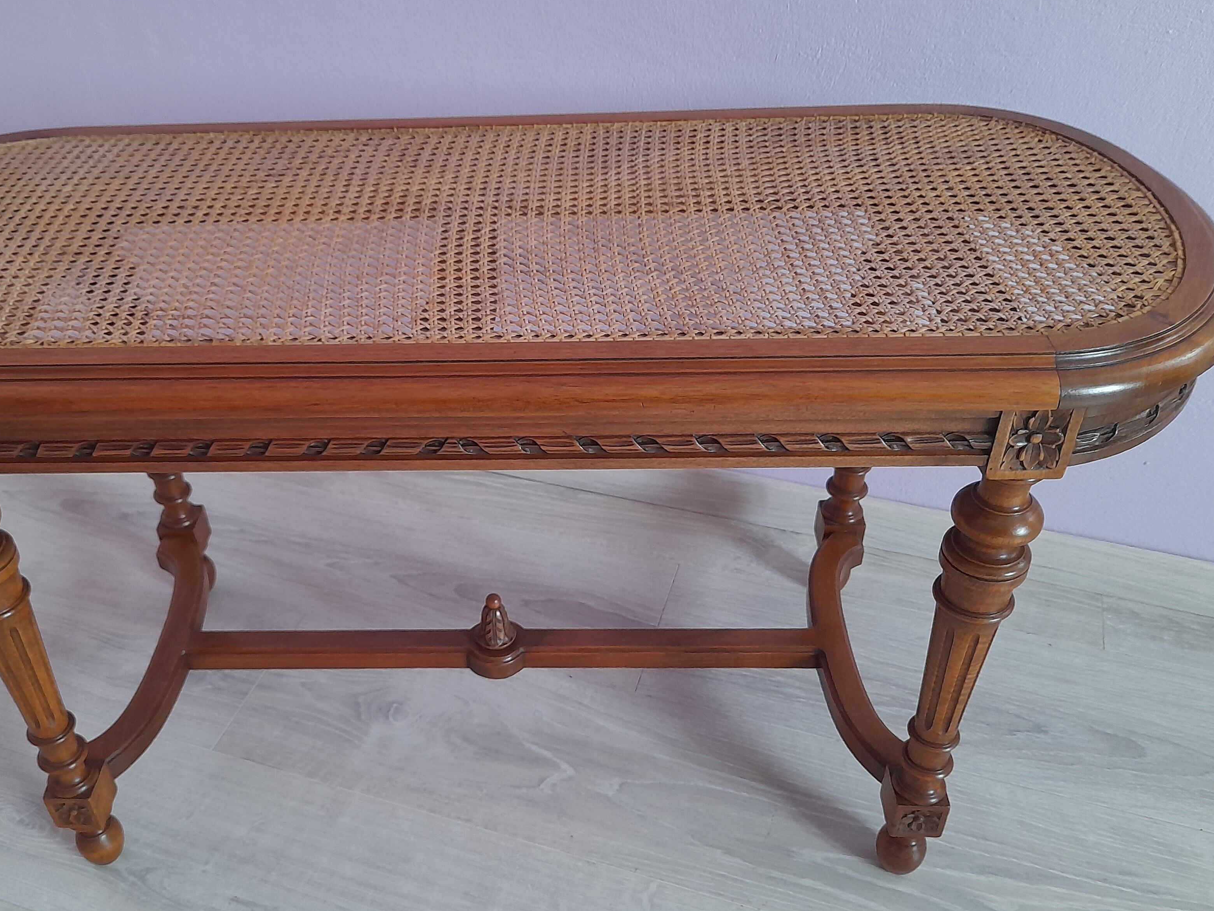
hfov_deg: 56.5
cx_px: 504
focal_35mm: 32
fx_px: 1122
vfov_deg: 44.1
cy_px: 484
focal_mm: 4.6
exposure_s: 1/30
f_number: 2
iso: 320
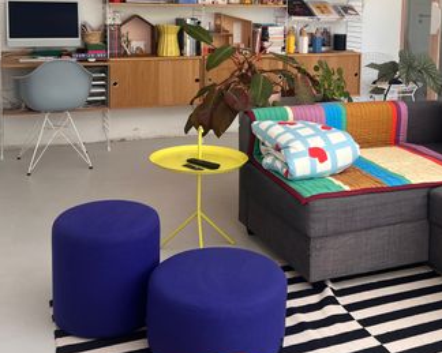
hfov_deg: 39.4
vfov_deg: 31.2
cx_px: 256
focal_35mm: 47
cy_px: 65
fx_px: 615
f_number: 1.5
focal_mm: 5.7
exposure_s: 1/121
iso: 64
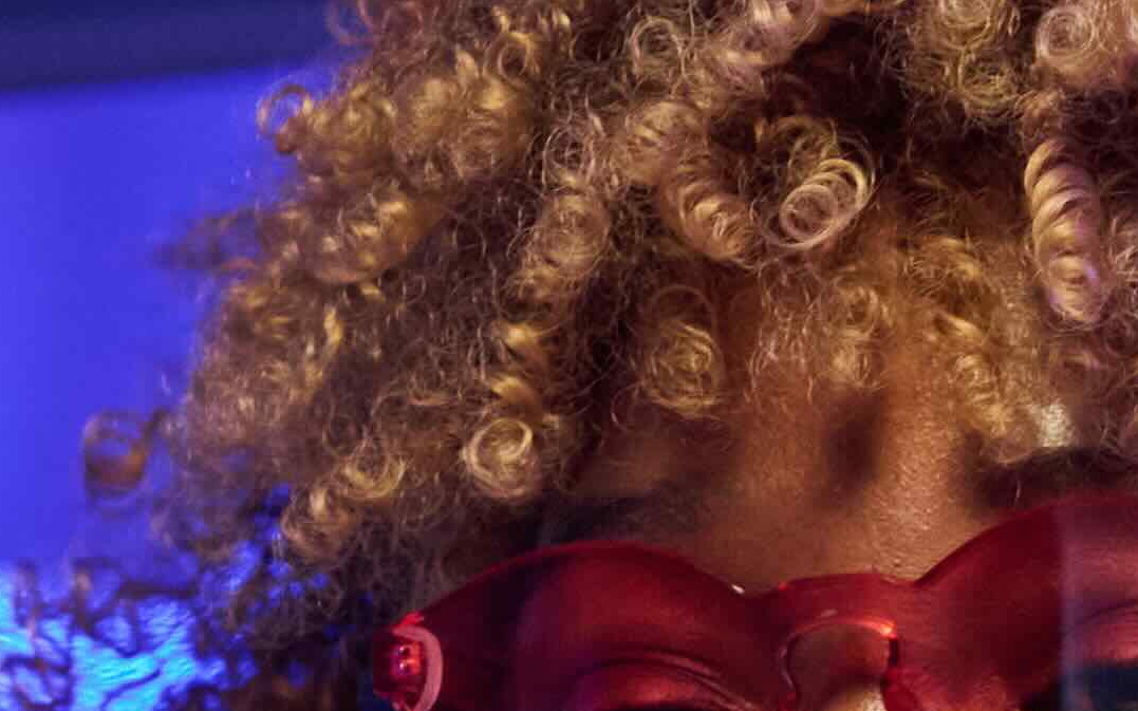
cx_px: 863
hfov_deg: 3.2
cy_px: 1723
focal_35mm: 664
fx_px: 20592
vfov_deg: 2.0
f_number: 3.2
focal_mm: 85
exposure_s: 1/160
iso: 800
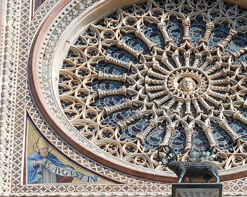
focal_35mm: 281
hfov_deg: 6.9
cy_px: 64
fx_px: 2055
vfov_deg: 5.5
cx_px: 189
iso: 400
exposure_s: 1/1000
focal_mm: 78
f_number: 8
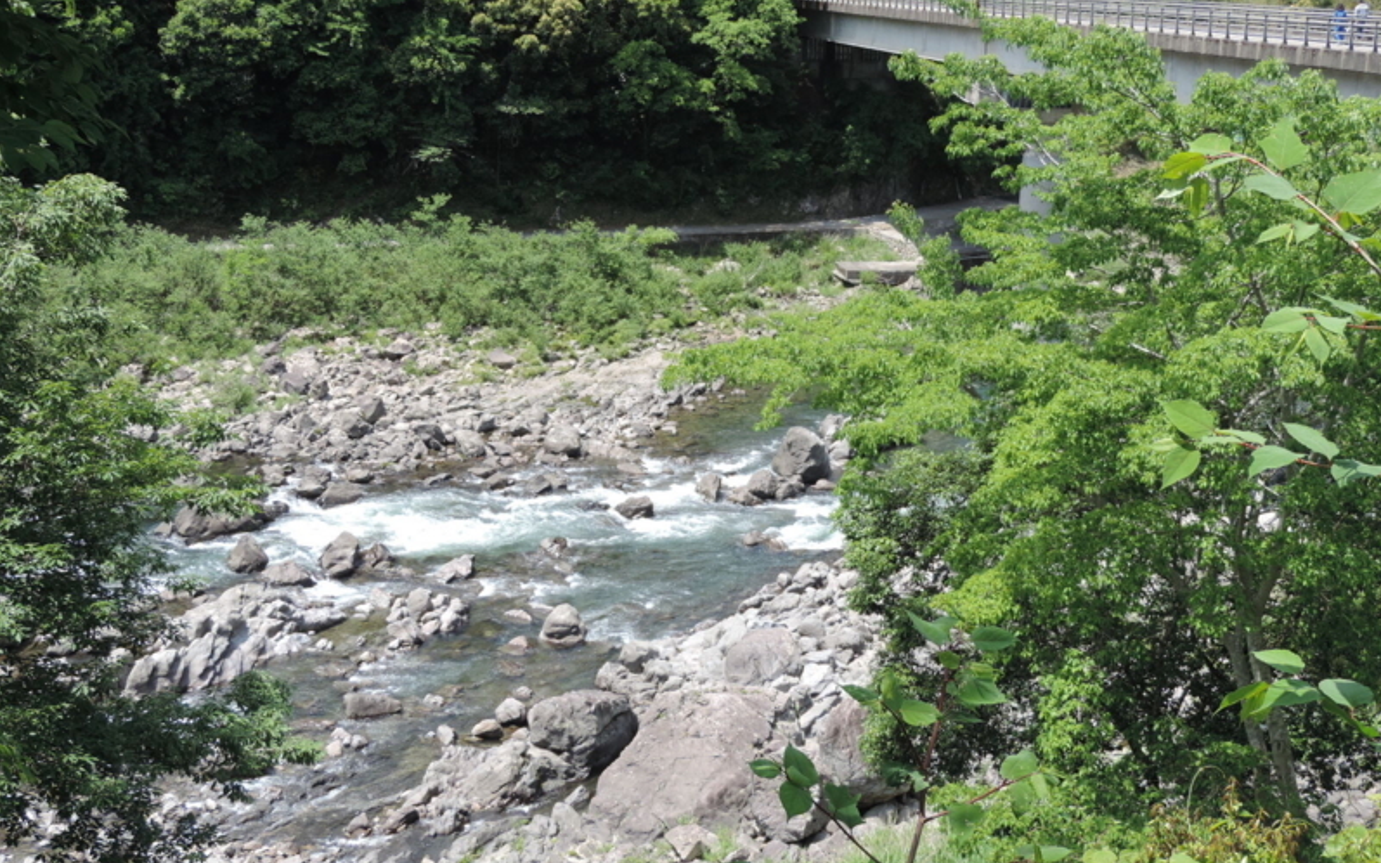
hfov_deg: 40.3
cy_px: 362
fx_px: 1882
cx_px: 691
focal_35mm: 50
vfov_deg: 25.8
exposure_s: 1/320
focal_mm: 8.3
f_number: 3.5
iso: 80
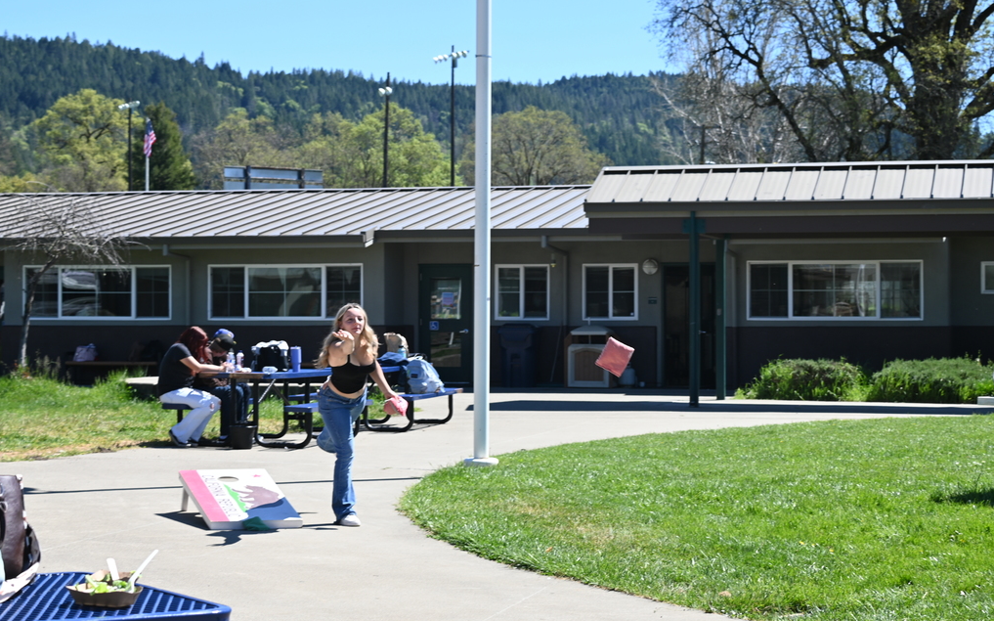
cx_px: 497
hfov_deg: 26.8
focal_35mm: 77
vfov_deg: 16.9
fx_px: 2085
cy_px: 305
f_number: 6.3
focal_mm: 50
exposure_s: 1/320
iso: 100
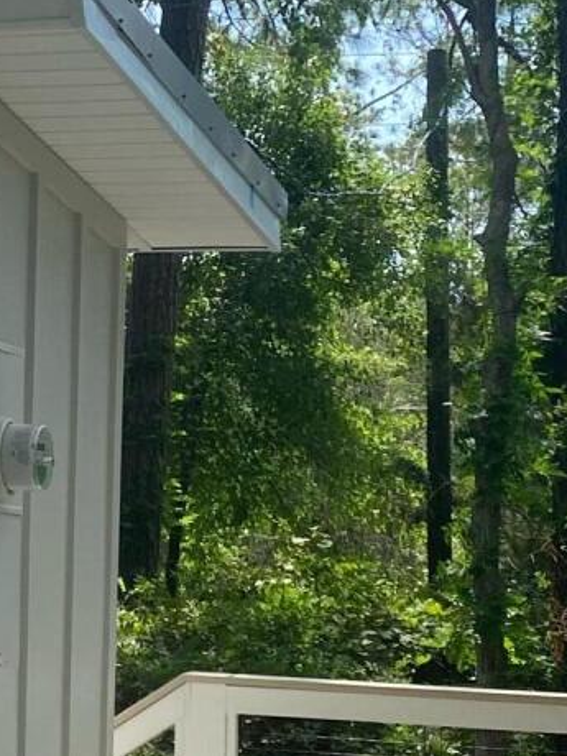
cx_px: -15
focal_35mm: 113
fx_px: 2468
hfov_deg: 12.9
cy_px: 240
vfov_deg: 17.4
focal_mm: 4.25
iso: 32
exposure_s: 1/1218
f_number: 1.8
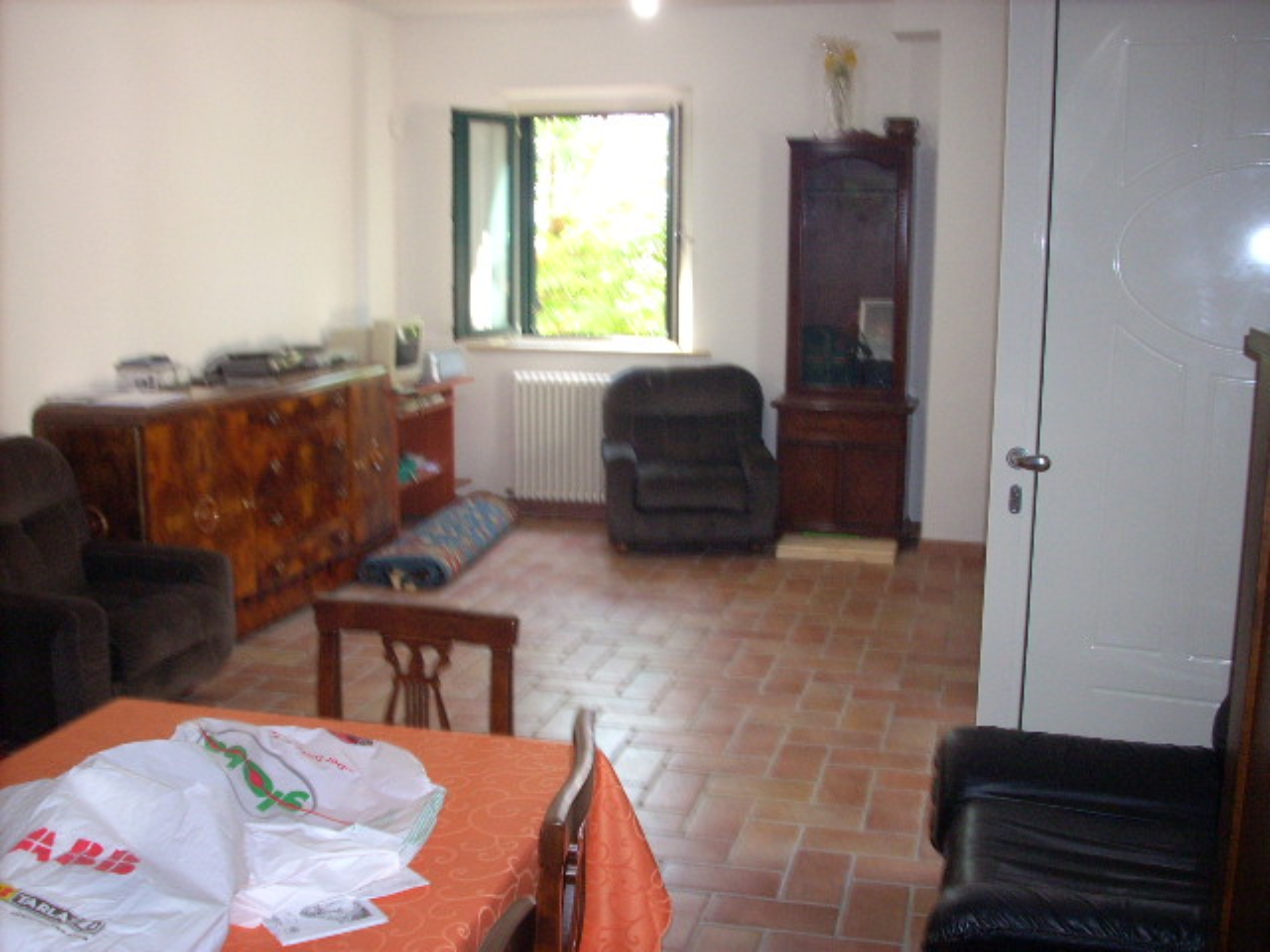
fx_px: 1357
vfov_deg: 38.7
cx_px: 635
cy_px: 476
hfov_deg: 50.1
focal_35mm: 37
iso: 200
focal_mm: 6.2
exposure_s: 1/30
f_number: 2.8
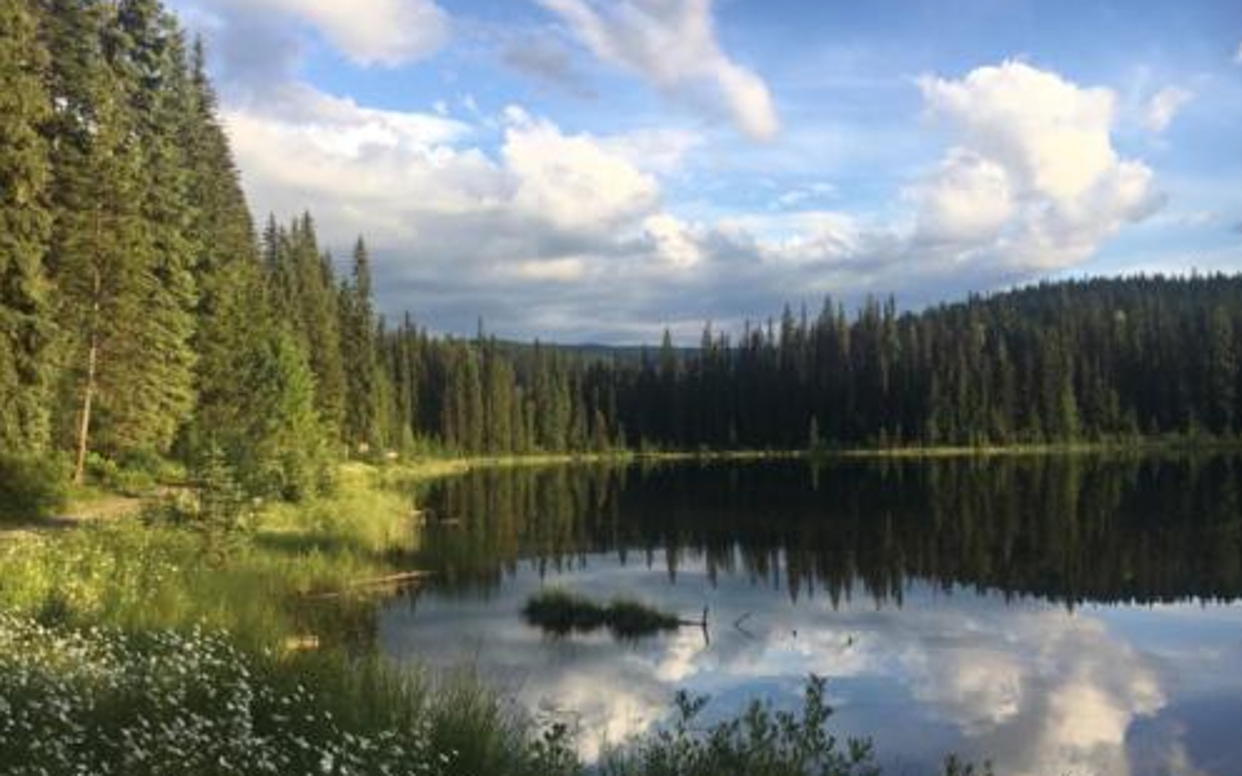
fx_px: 1049
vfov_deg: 40.5
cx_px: 624
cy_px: 439
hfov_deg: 61.2
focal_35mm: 31
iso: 25
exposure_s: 1/674
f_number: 2.2
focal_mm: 4.15
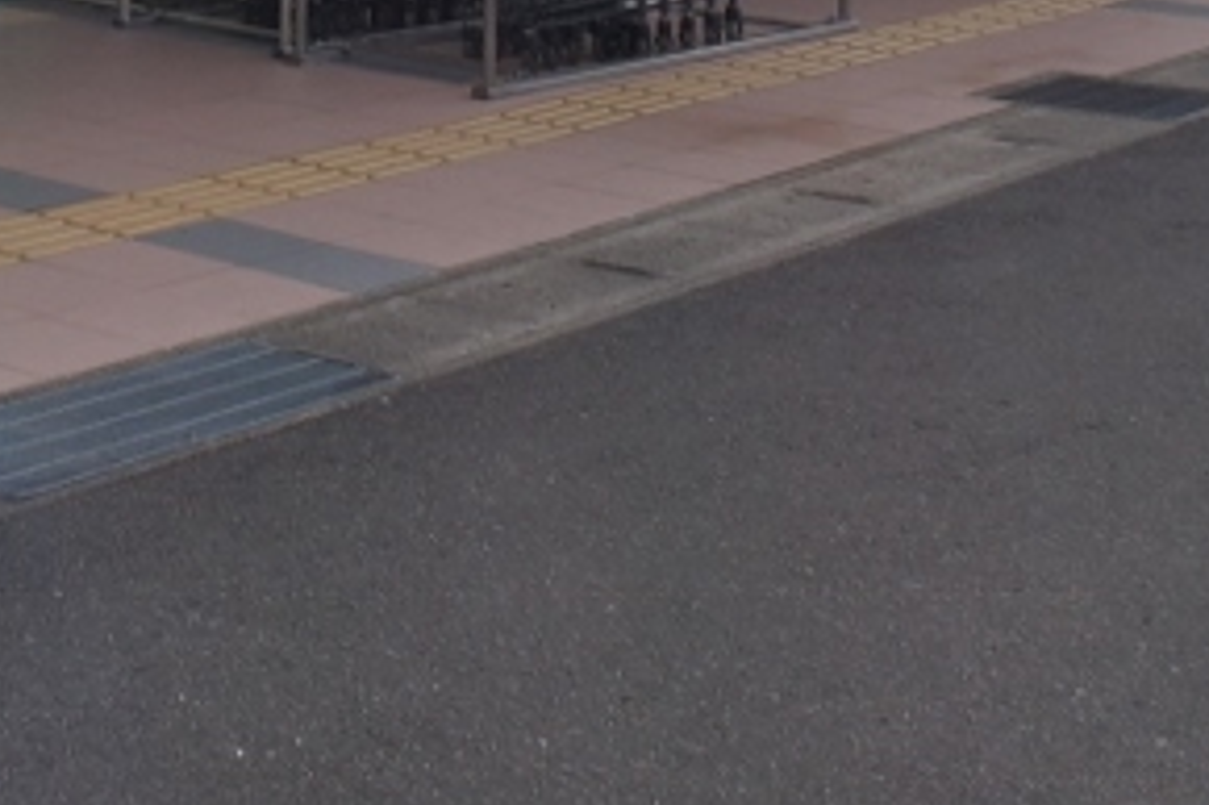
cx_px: 0
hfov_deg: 18.8
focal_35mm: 106
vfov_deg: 11.8
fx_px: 3558
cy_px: -703
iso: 100
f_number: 10
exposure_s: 1/125
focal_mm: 16
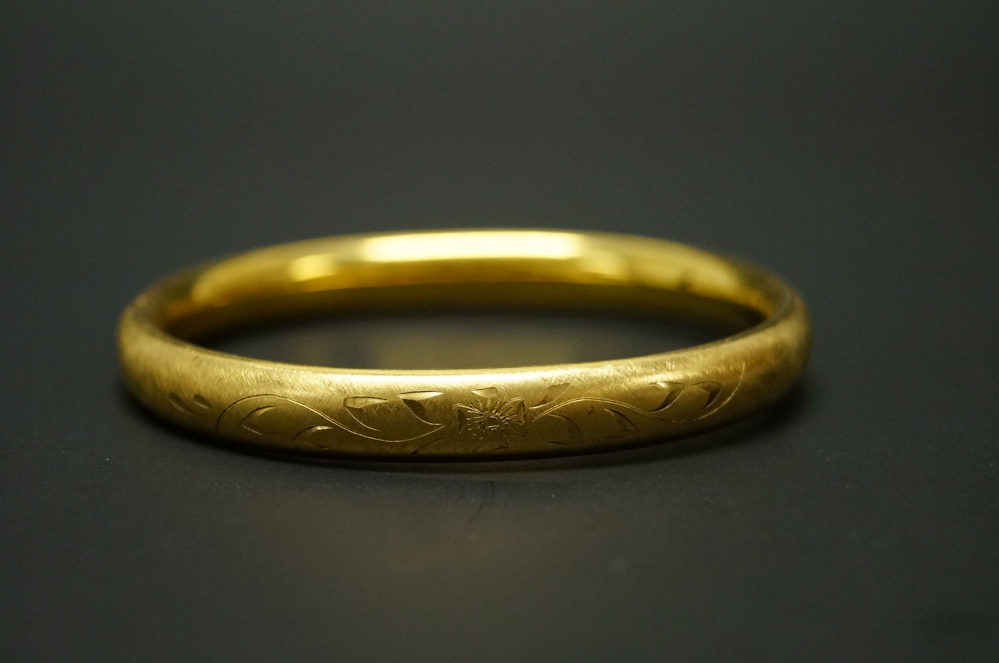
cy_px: 332
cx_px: 500
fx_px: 2078
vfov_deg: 18.1
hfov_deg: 27.0
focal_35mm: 75
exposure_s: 1/80
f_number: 5.6
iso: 1250
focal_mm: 50
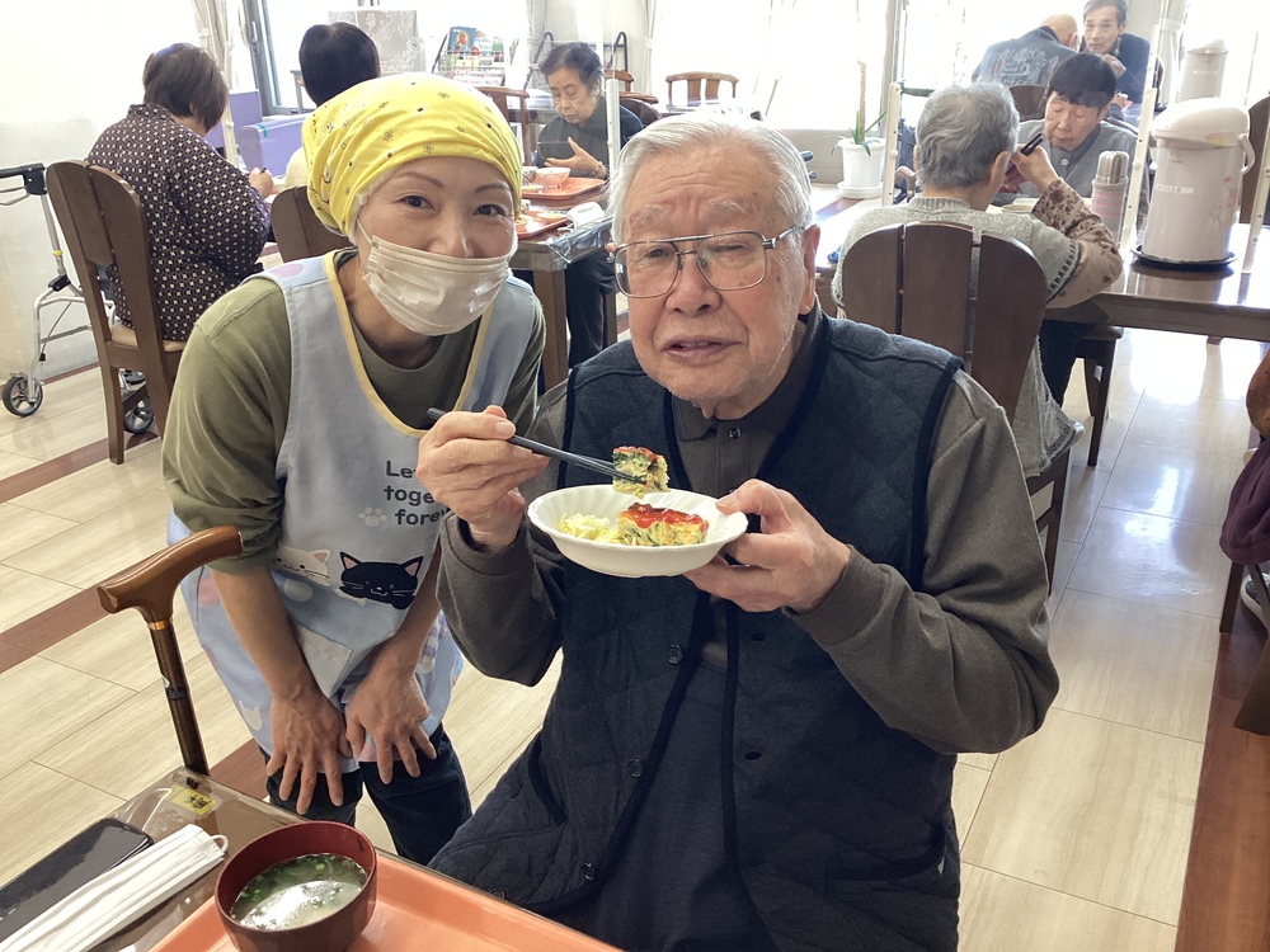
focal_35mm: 31
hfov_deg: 58.4
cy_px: 476
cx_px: 635
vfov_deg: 45.4
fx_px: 1137
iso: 125
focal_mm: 3.3
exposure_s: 1/60
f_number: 2.4
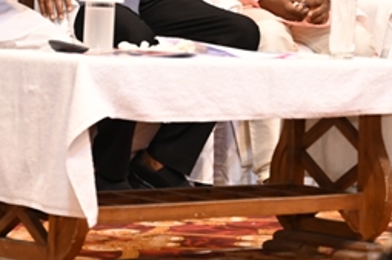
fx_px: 1924
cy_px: -182
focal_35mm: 177
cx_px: 470
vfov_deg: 7.5
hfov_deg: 11.4
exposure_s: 1/125
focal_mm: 50
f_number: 6.3
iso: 1250
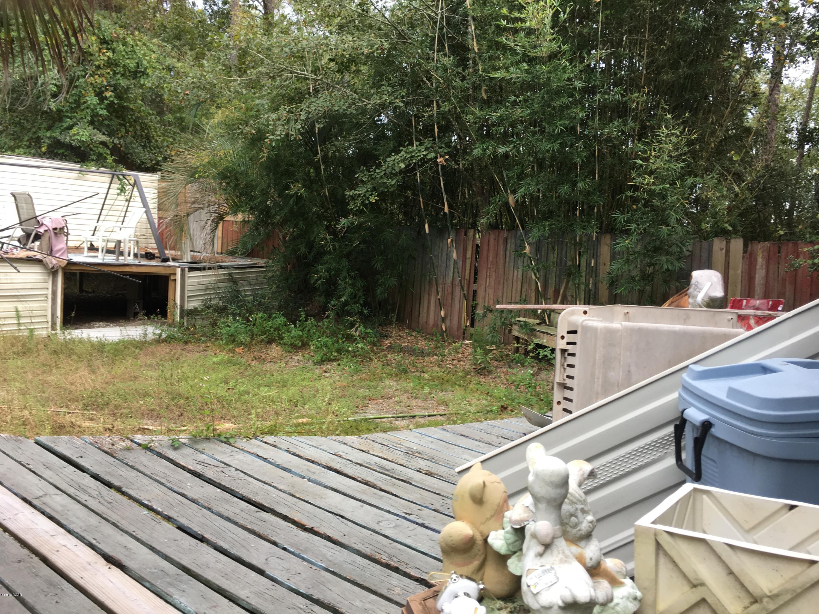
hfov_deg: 61.7
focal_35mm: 29
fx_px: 686
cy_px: 307
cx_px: 410
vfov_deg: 48.2
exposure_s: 1/120
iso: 32
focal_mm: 4.15
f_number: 2.2
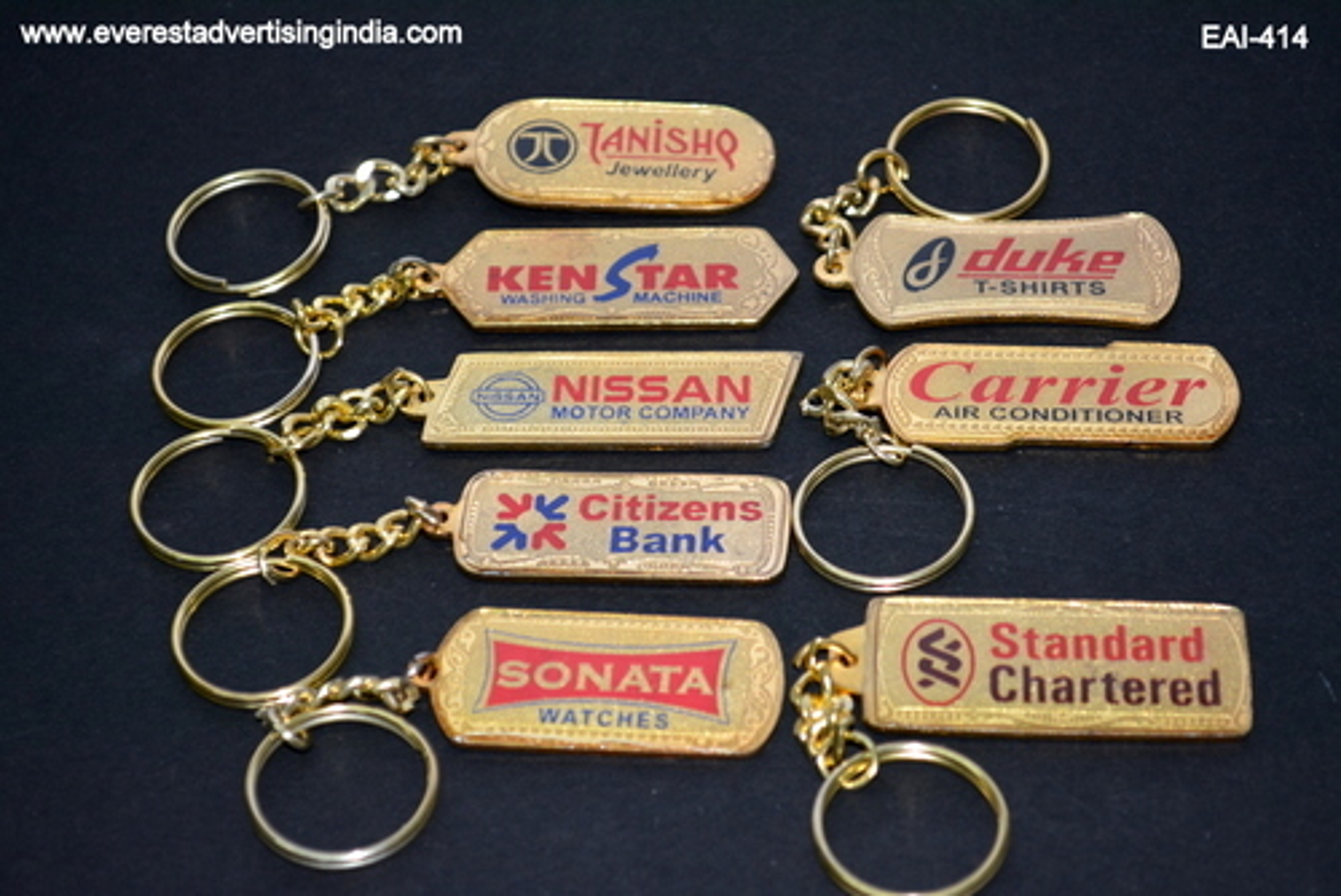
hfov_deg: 24.6
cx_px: 670
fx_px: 3075
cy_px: 448
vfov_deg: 16.6
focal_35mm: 82
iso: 1250
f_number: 5.6
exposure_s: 1/60
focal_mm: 55
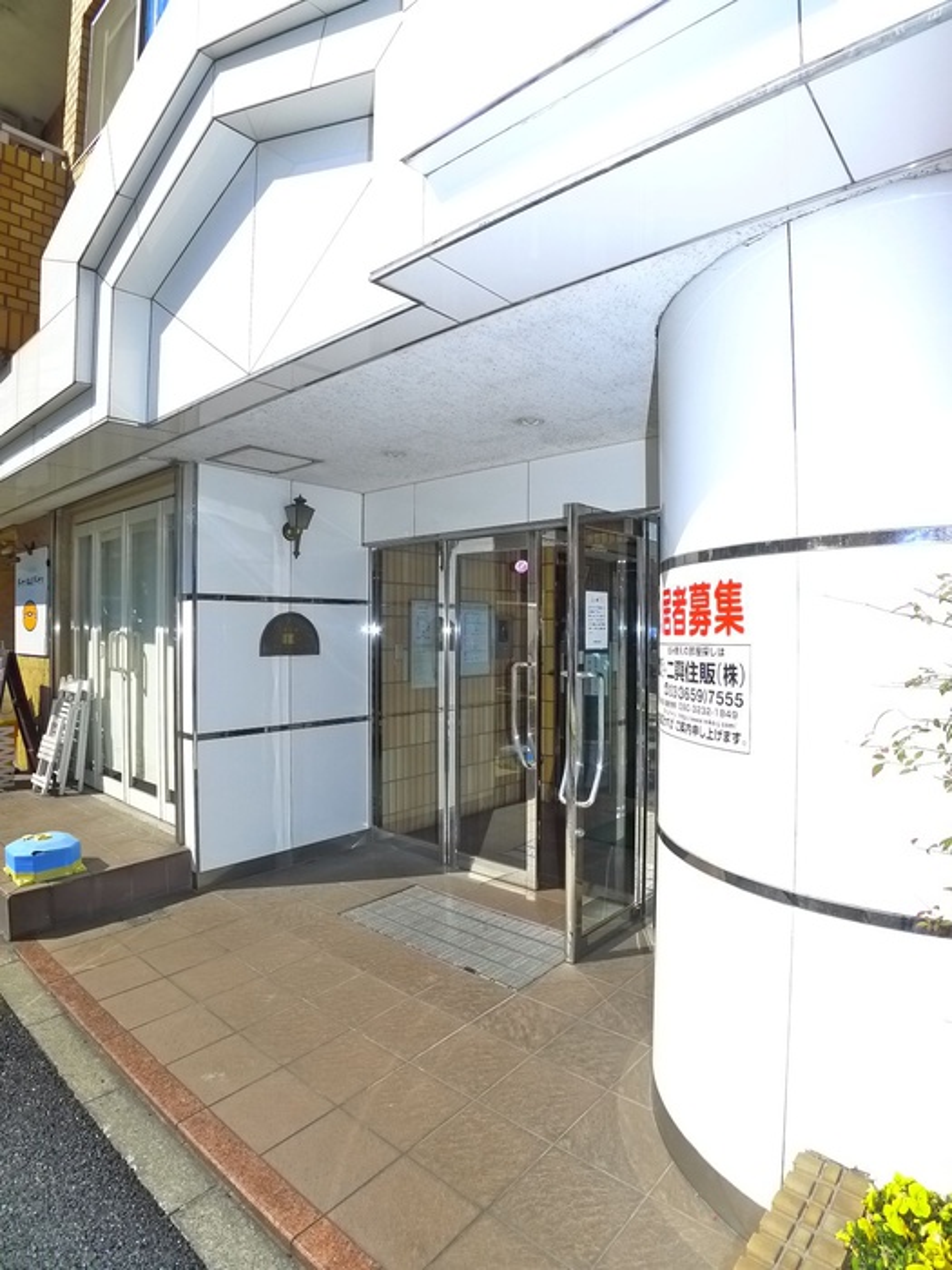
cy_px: 635
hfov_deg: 56.8
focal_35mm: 24
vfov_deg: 71.6
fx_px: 880
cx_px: 476
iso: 400
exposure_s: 1/800
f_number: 4
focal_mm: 5.1
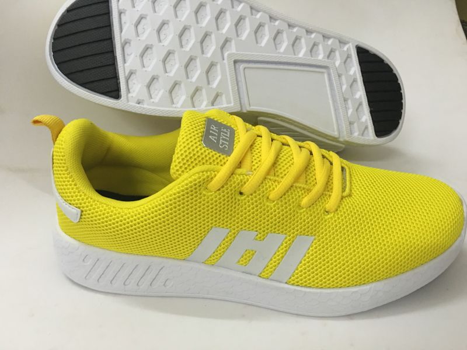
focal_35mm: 29
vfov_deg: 48.2
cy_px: 175
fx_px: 391
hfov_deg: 61.7
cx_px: 234
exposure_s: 1/10
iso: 100
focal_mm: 4.15
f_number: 2.2
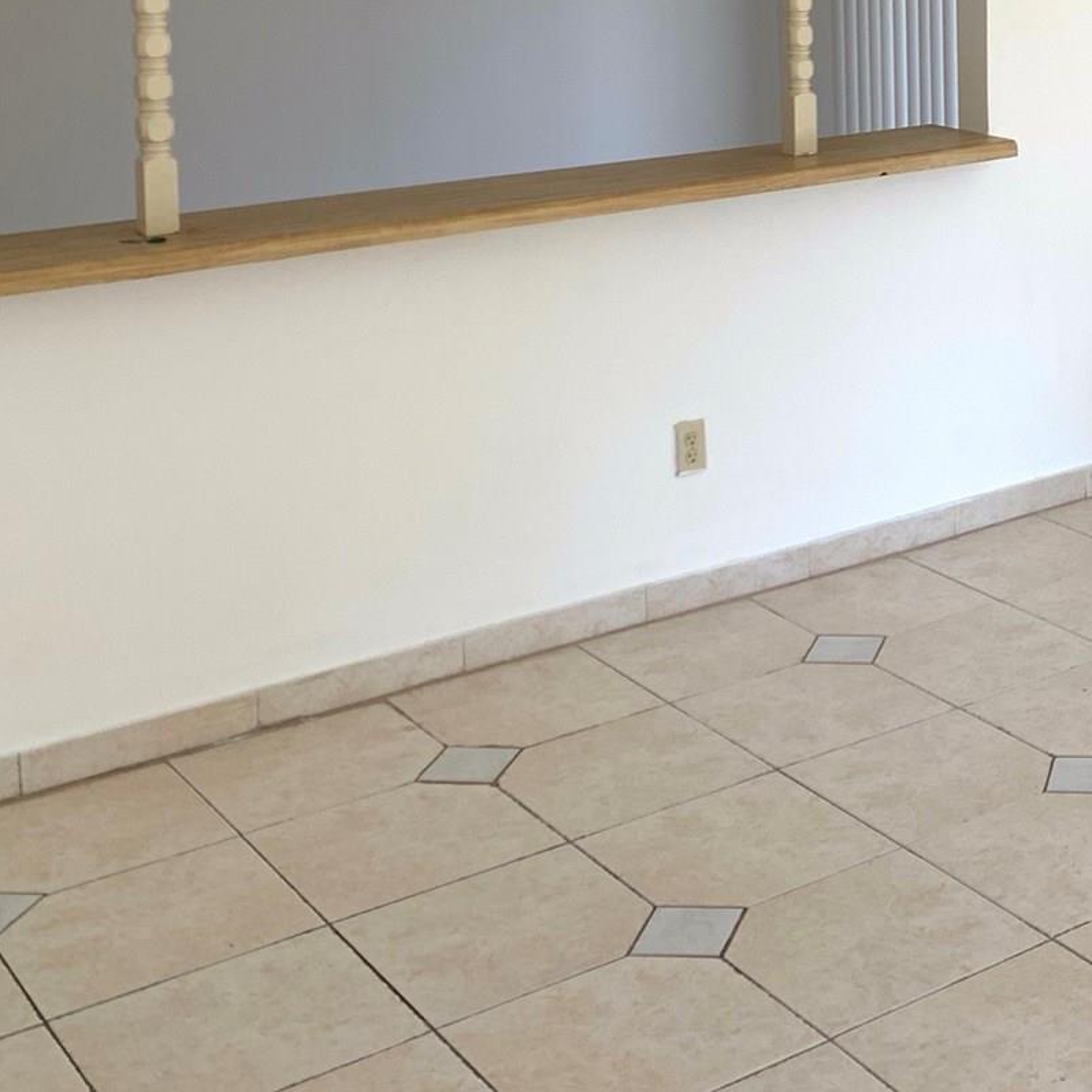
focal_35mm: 59
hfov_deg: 26.7
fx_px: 2106
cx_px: 1201
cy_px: 63
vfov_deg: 27.8
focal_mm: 4.25
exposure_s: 1/193
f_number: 1.8
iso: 25
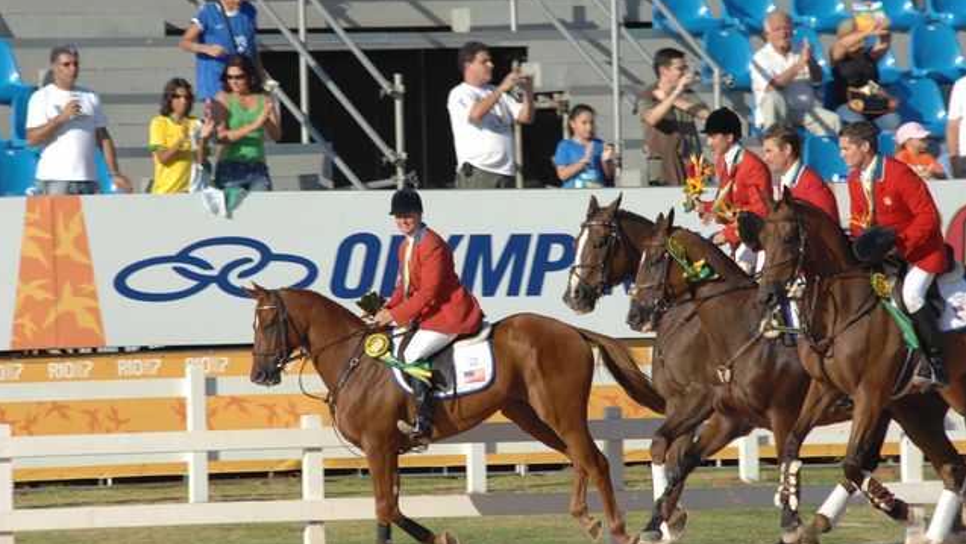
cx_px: 482
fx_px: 14940
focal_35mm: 583
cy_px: 267
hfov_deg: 3.7
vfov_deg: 2.1
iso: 200
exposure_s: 1/400
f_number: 8.5
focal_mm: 370
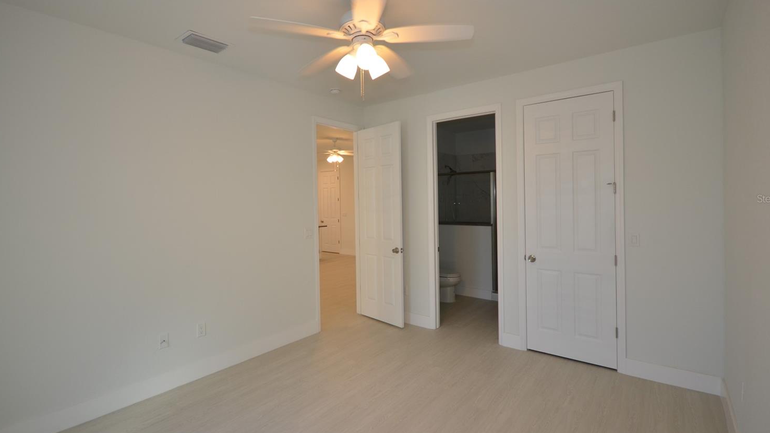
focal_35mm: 17
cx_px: 386
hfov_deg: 95.9
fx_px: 347
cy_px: 199
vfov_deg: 63.8
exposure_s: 1/60
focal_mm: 10
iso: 320
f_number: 4
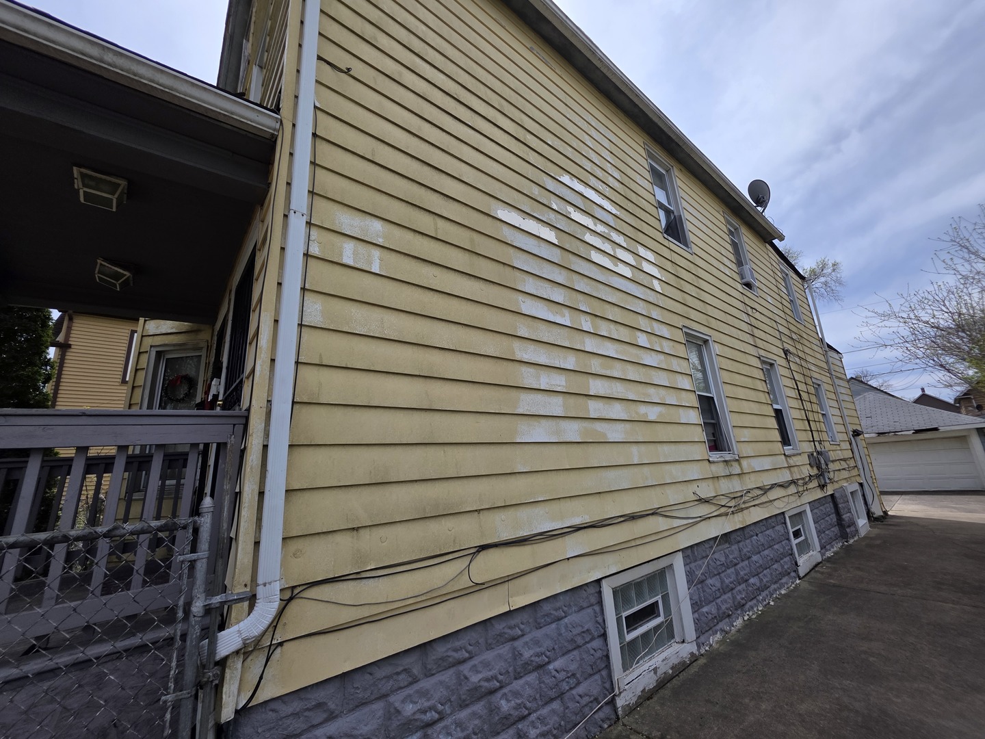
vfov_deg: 89.9
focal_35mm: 13
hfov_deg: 106.2
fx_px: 370
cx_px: 492
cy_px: 370
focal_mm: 2.2
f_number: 1.9
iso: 40
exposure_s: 1/2752
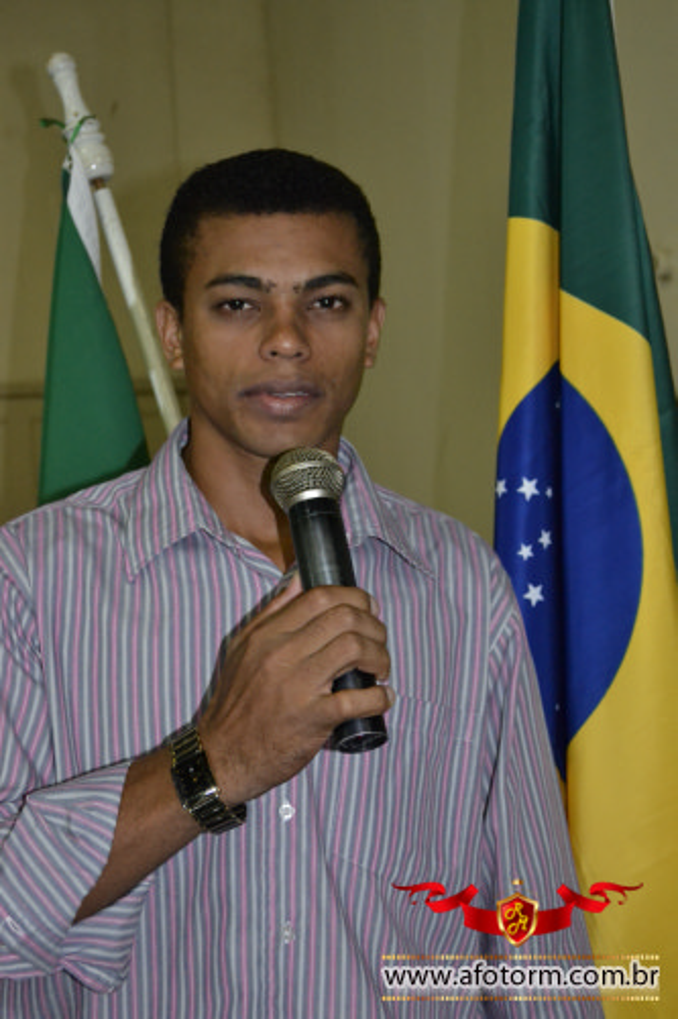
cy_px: 510
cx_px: 339
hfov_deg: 25.0
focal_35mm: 54
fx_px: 1526
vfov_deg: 36.9
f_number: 5
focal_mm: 36
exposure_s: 1/60
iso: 3200
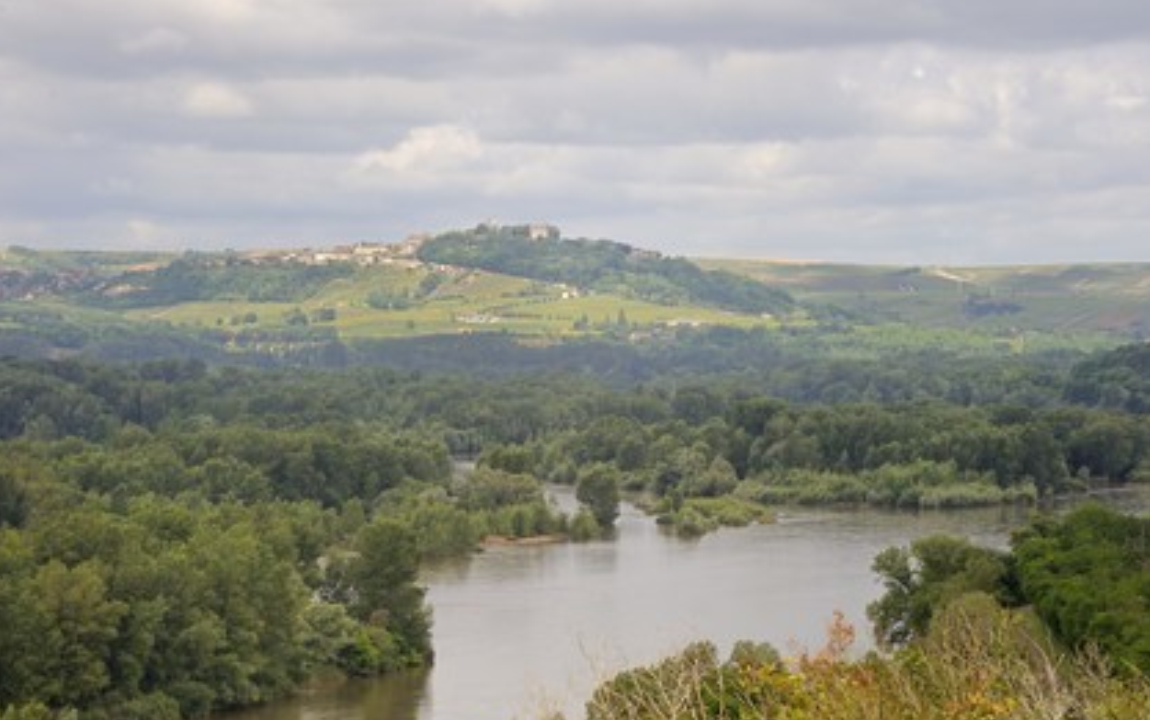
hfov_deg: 11.6
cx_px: 575
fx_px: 5644
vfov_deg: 7.3
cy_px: 381
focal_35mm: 180
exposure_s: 1/320
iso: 400
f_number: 13
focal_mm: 175
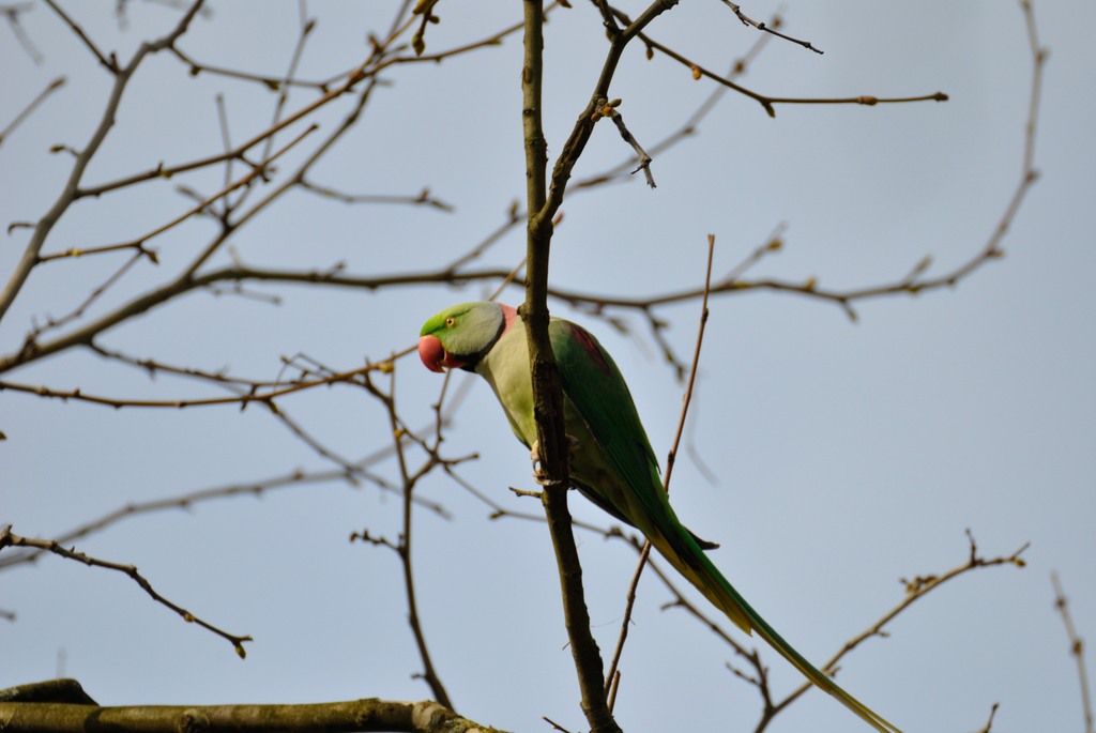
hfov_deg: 2.3
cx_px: 548
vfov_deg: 1.5
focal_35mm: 900
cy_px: 366
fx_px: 27427
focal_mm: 600
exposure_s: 1/640
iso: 200
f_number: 6.3
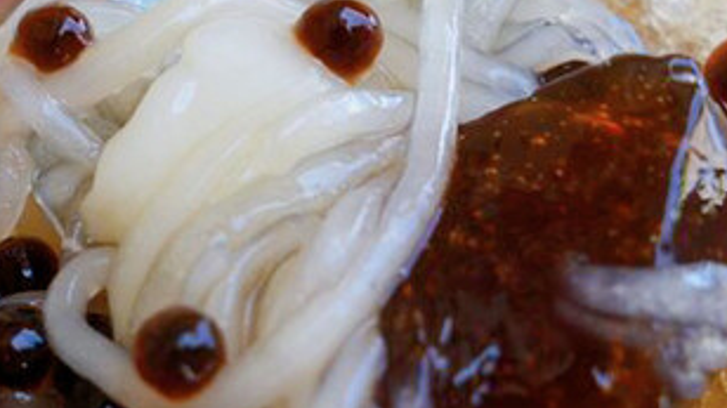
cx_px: 316
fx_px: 3122
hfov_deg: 13.3
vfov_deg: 7.5
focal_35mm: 162
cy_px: 316
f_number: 5.6
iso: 320
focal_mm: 56
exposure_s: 1/125
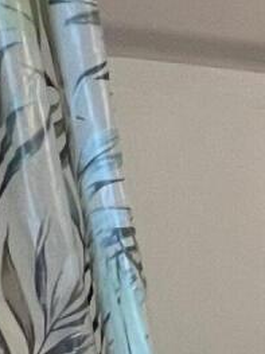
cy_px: 483
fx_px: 1011
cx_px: 779
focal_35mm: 99
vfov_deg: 18.2
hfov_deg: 10.7
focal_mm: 1.57
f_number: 1.8
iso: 250
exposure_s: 1/120
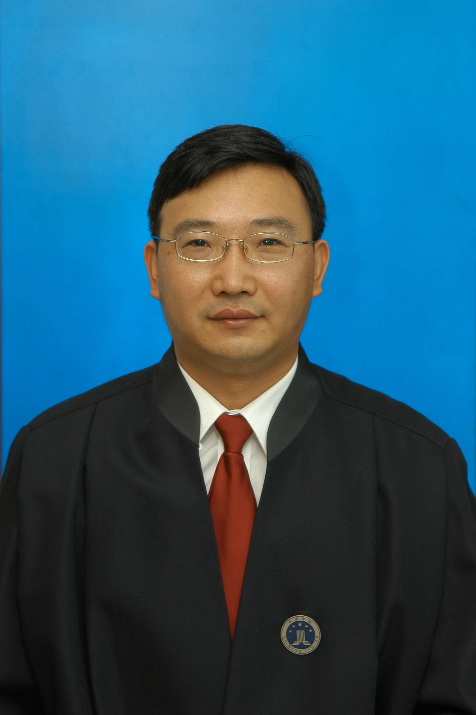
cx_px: 238
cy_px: 358
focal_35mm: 128
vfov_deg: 16.1
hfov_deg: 10.7
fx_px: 2533
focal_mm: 85
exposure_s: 1/100
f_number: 4
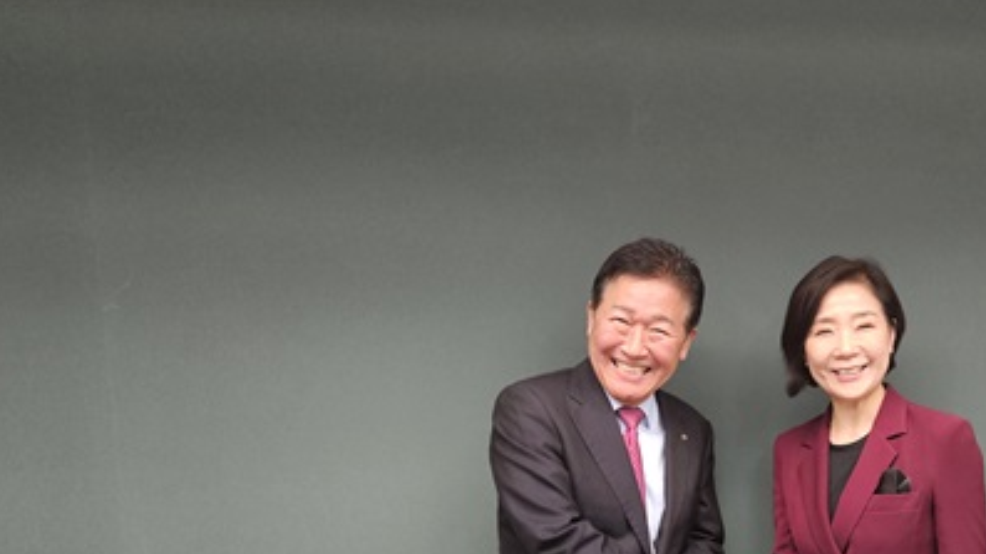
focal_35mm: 41
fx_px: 1072
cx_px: 713
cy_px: 533
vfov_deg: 27.6
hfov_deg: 47.9
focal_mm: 5.4
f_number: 1.8
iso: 320
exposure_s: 1/120
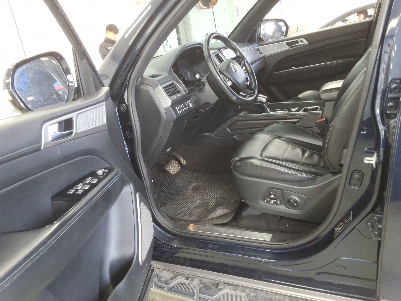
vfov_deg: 49.7
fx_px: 324
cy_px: 150
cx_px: 200
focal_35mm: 28
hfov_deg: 63.4
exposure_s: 1/40
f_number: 1.9
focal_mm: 2.91
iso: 110
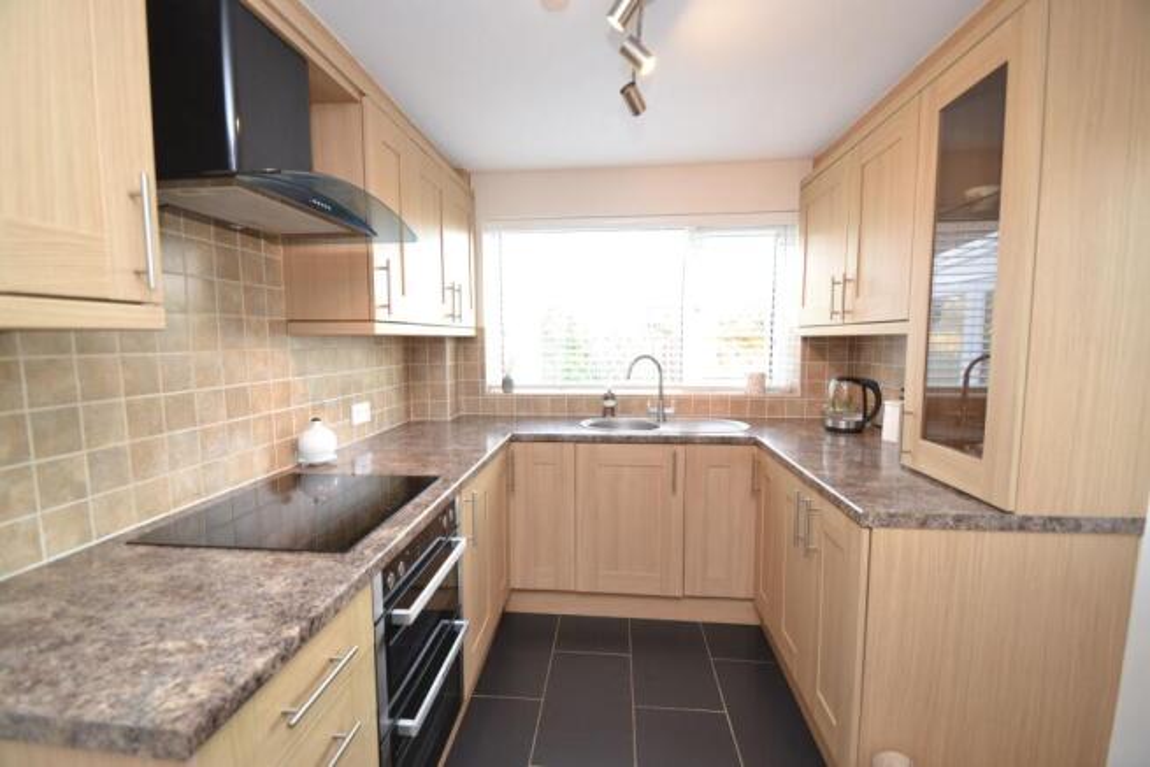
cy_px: 384
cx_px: 575
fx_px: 479
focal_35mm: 15
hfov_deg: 100.4
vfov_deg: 77.4
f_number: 4
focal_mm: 10
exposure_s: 1/60
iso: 400
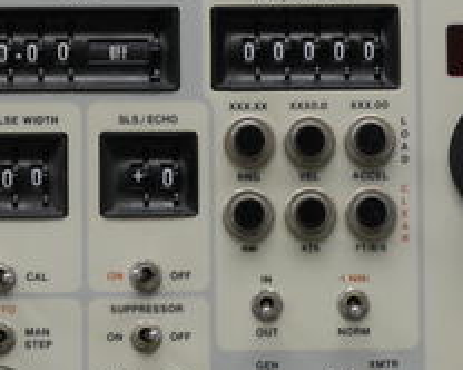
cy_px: 163
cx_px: 285
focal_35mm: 259
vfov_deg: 6.0
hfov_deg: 7.5
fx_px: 3546
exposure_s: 1/10
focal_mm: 69
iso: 400
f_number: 11
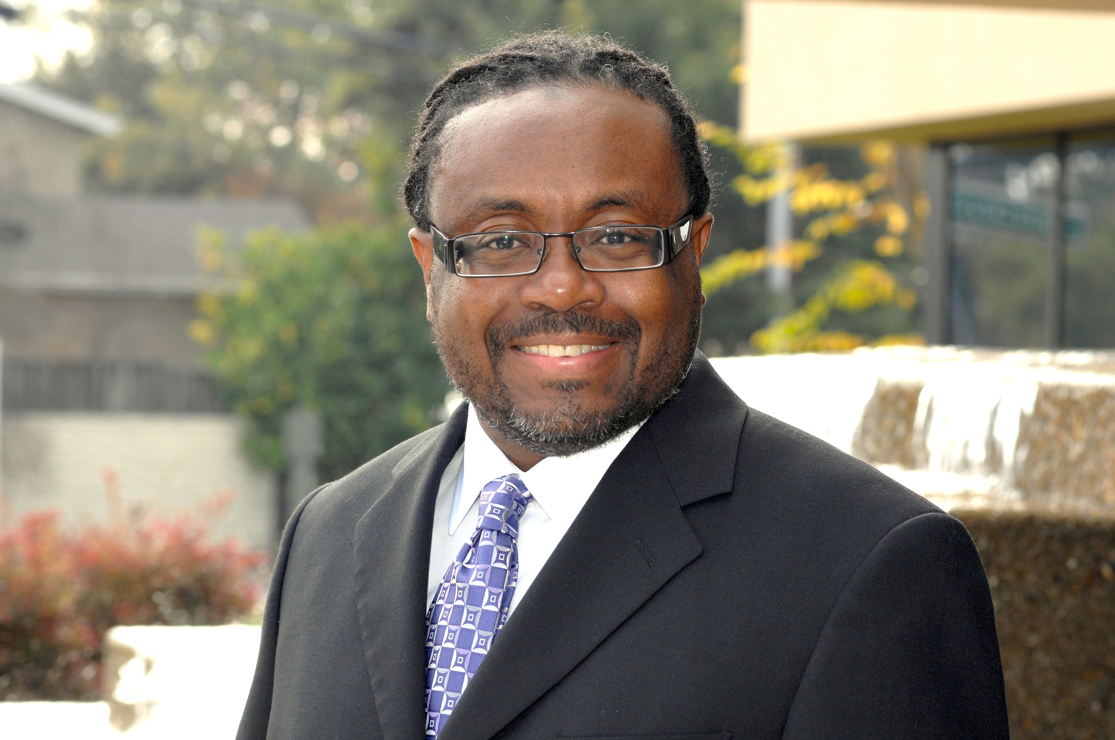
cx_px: 558
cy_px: 370
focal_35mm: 128
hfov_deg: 16.1
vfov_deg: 10.7
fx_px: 3944
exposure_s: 1/180
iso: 200
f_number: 6.7
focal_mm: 85
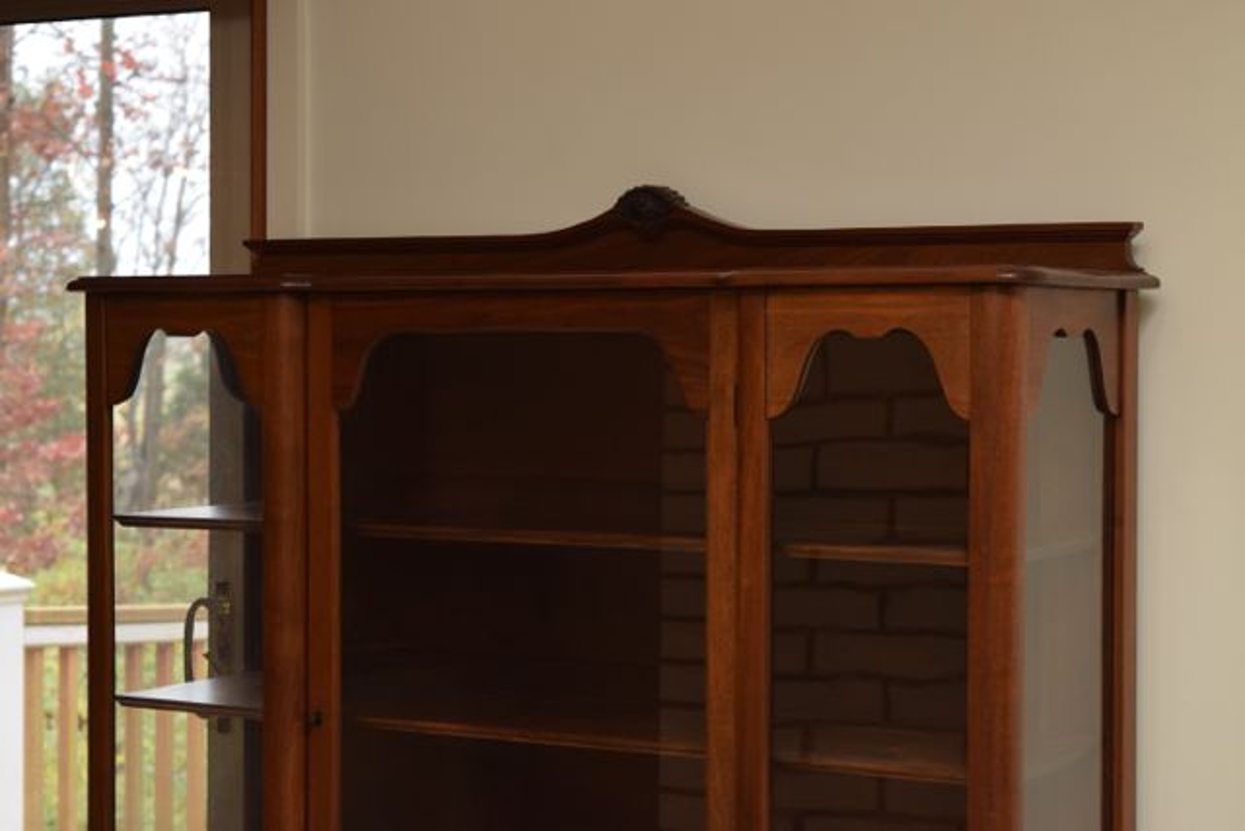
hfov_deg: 24.6
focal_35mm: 82
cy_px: 416
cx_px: 622
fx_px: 2854
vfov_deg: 16.6
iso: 800
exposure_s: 1/125
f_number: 5.6
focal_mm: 55
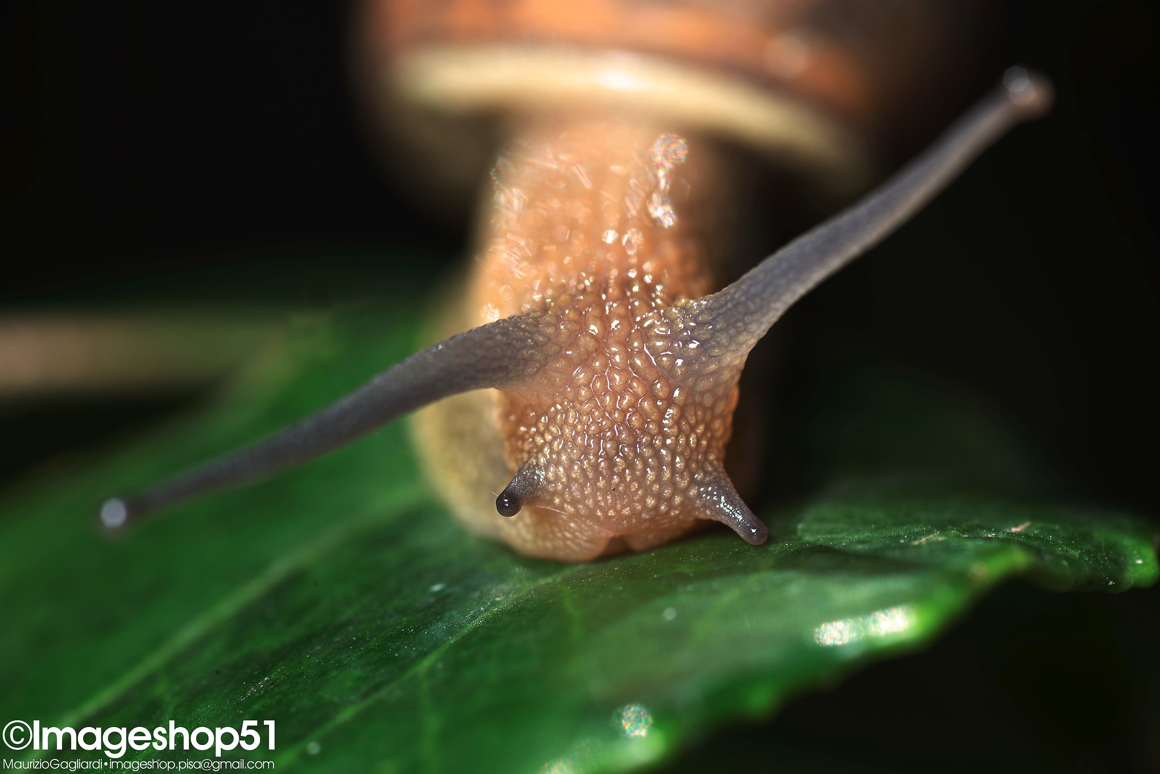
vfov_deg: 13.0
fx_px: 3384
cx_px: 580
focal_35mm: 105
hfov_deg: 19.5
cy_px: 387
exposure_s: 1/60
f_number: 16
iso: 100
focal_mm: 105
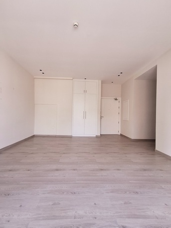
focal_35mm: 16
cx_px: 86
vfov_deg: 94.5
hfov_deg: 78.1
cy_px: 114
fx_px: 105
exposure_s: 1/60.2
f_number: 2.2
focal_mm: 1.64
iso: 40
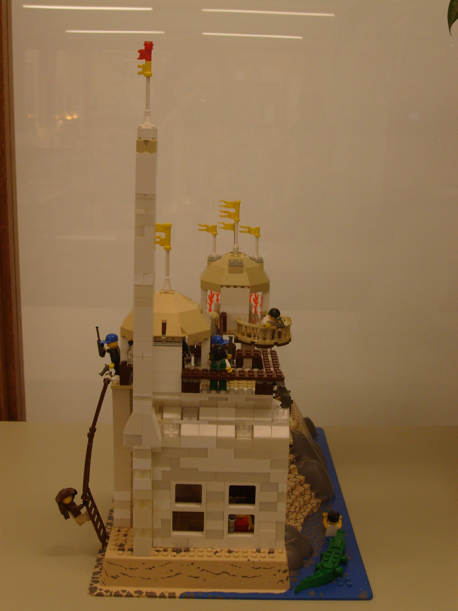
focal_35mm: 43
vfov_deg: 43.9
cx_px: 229
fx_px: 759
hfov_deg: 33.6
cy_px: 306
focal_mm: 7.2
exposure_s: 1/45
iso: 120
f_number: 3
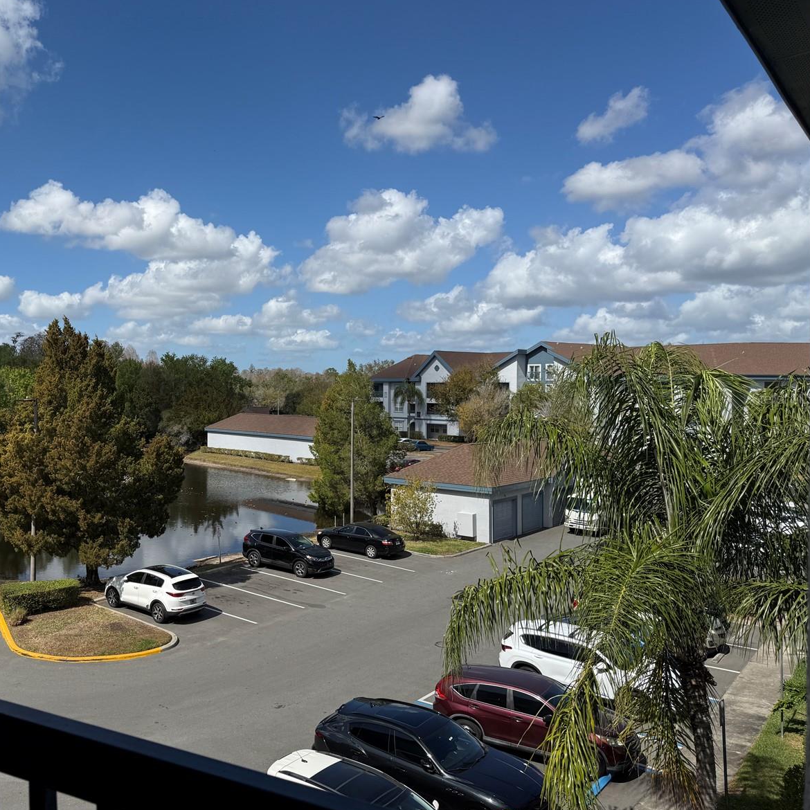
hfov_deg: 54.4
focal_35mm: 29
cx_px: 264
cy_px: 398
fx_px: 768
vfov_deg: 55.6
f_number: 1.78
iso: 80
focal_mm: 6.76
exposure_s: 1/6711
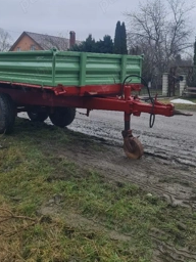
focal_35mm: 39
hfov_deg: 36.6
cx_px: 72
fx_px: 294
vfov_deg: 46.7
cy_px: 77
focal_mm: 7
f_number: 1.8
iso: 50
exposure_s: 1/435
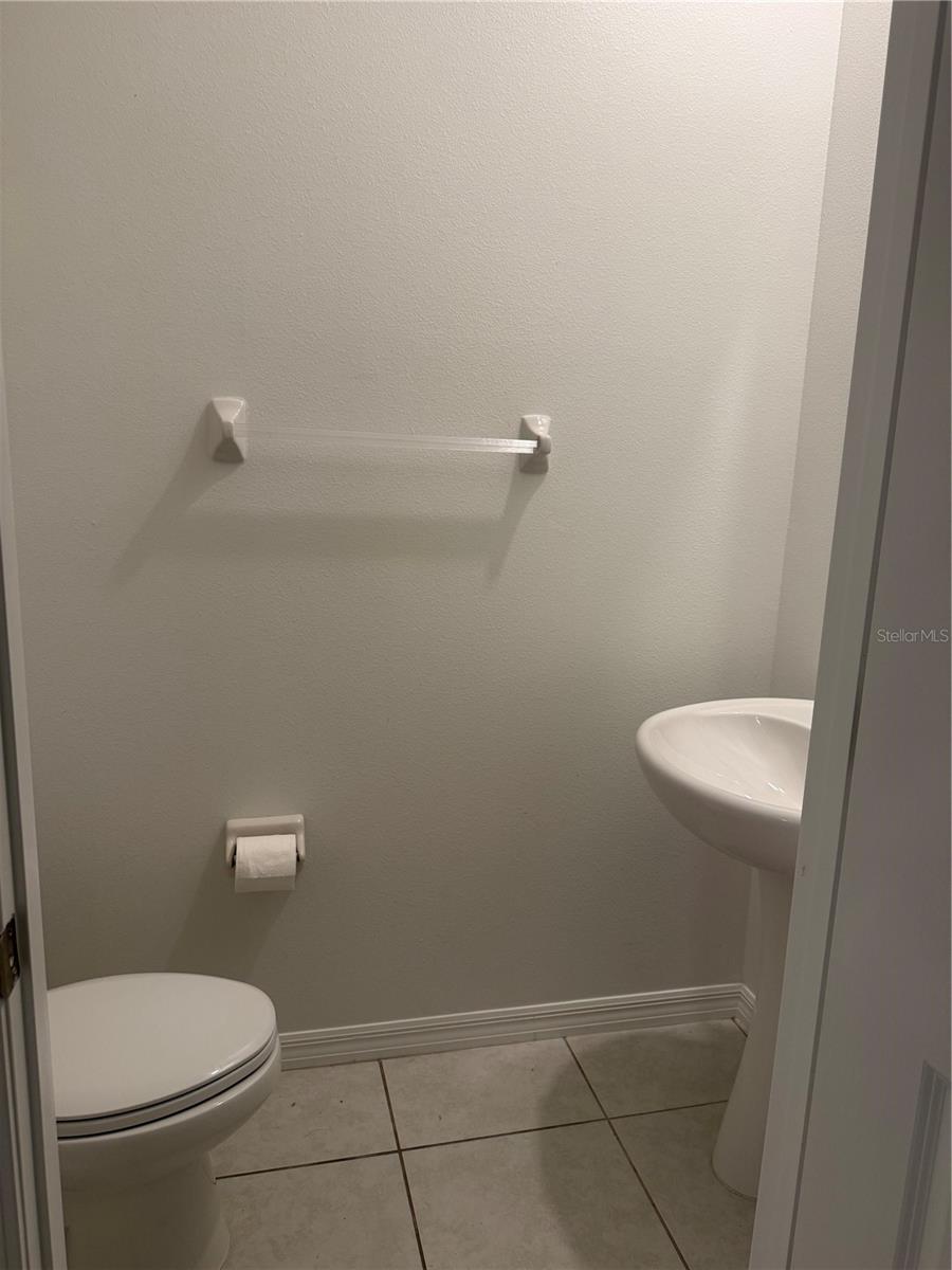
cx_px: 476
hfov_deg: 56.8
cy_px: 635
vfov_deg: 71.6
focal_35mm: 24
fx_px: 880
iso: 160
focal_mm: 6.76
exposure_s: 1/120
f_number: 1.78
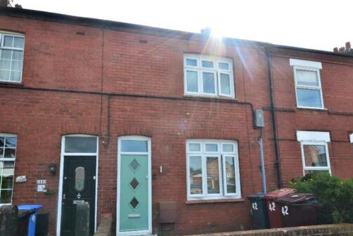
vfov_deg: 57.3
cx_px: 174
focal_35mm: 22
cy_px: 148
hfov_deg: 79.4
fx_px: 212
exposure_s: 1/320
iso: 400
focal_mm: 11
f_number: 10
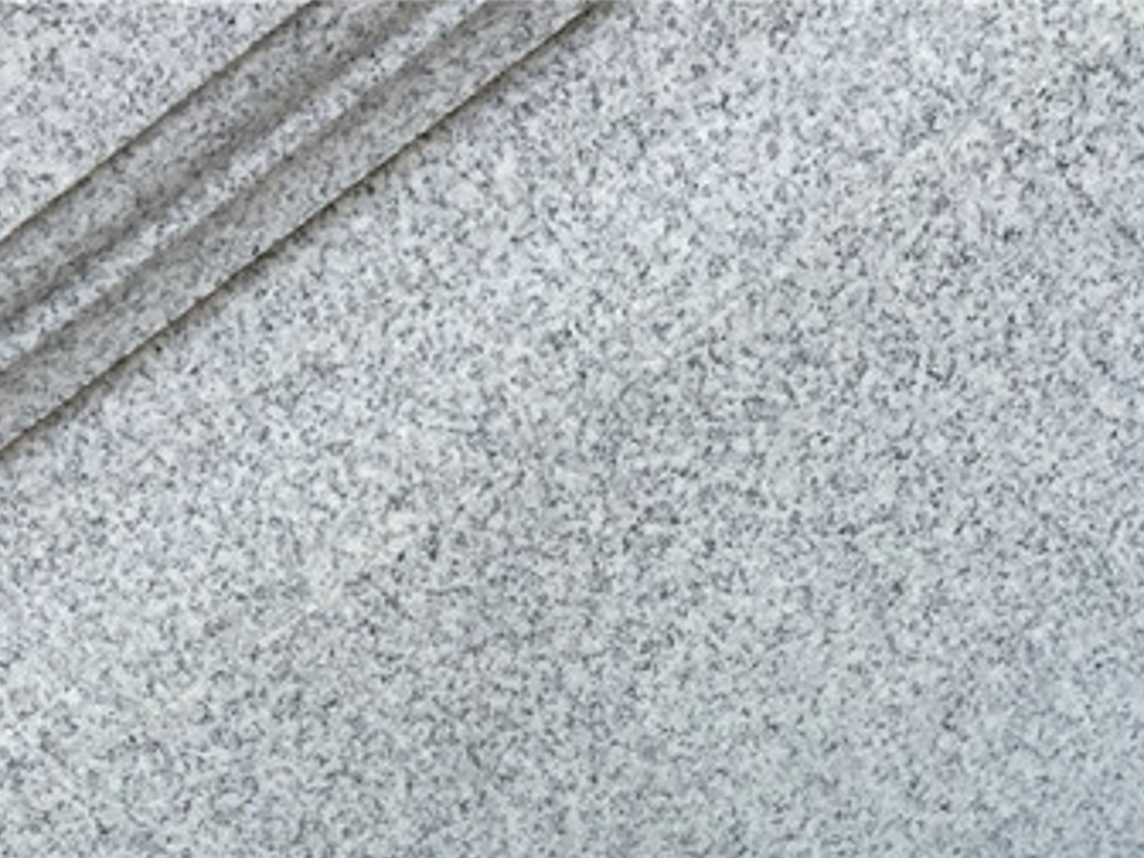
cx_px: 773
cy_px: 1146
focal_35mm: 83
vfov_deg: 16.7
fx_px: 2743
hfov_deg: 23.4
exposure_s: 1/473
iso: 25
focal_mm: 3.3
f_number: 2.4
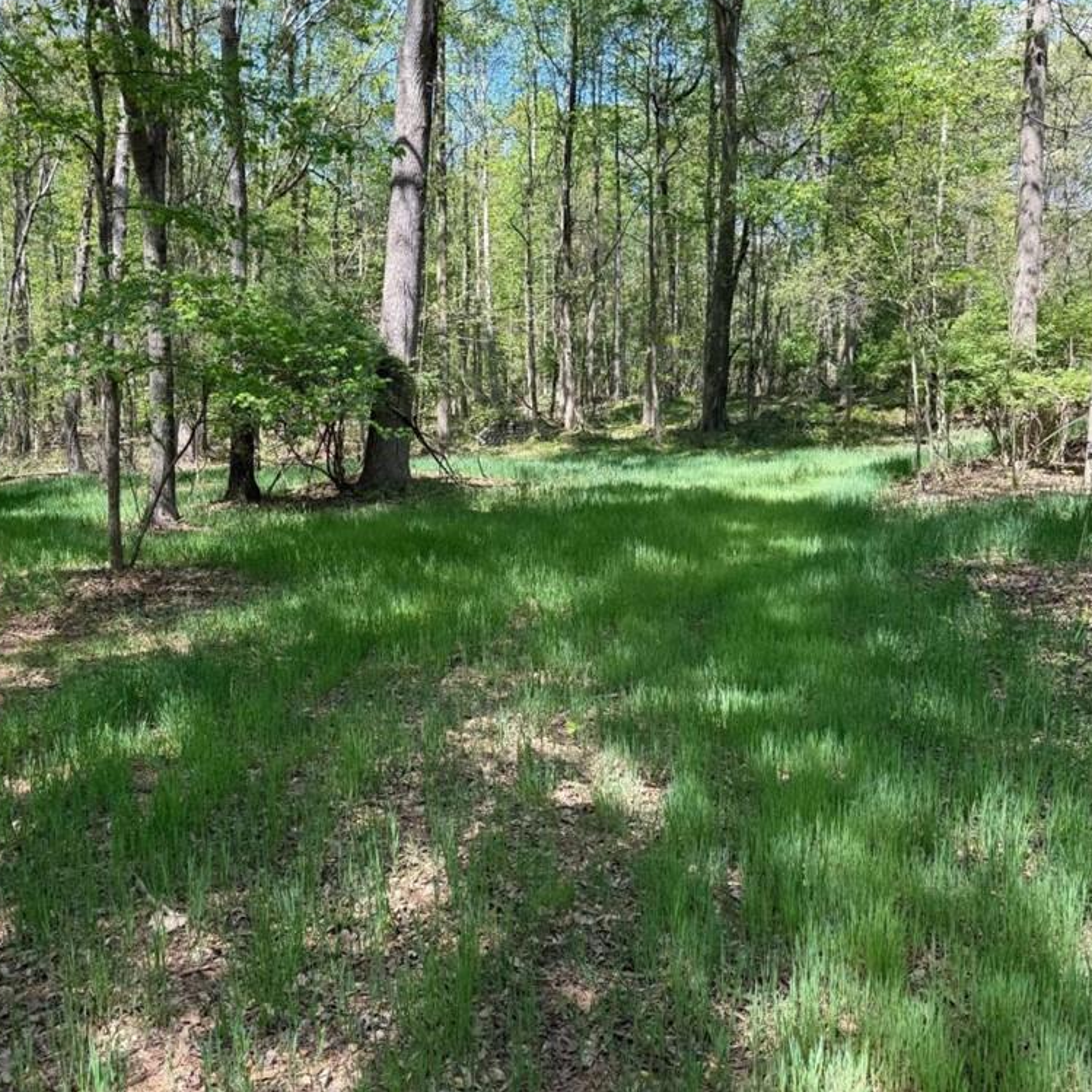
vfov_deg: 55.6
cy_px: 537
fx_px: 1035
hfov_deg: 55.1
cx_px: 423
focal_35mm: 29
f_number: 1.78
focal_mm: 6.76
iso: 80
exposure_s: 1/612
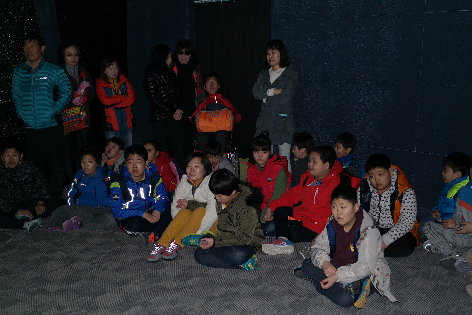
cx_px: 236
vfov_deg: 36.9
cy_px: 158
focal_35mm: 36
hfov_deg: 53.1
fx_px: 472
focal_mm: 24
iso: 400
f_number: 4
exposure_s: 1/50
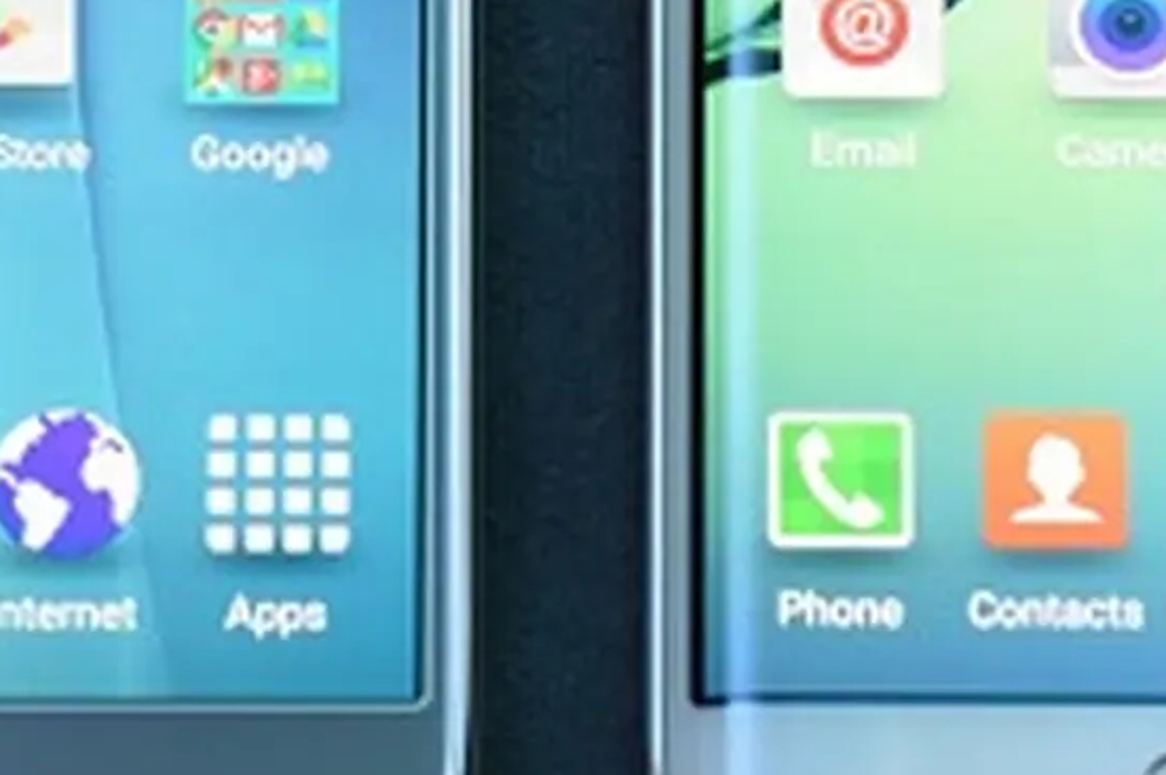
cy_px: -182
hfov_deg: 11.8
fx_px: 5631
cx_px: 579
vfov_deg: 7.8
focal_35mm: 174
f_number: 4
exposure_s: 1/160
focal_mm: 50
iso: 1000
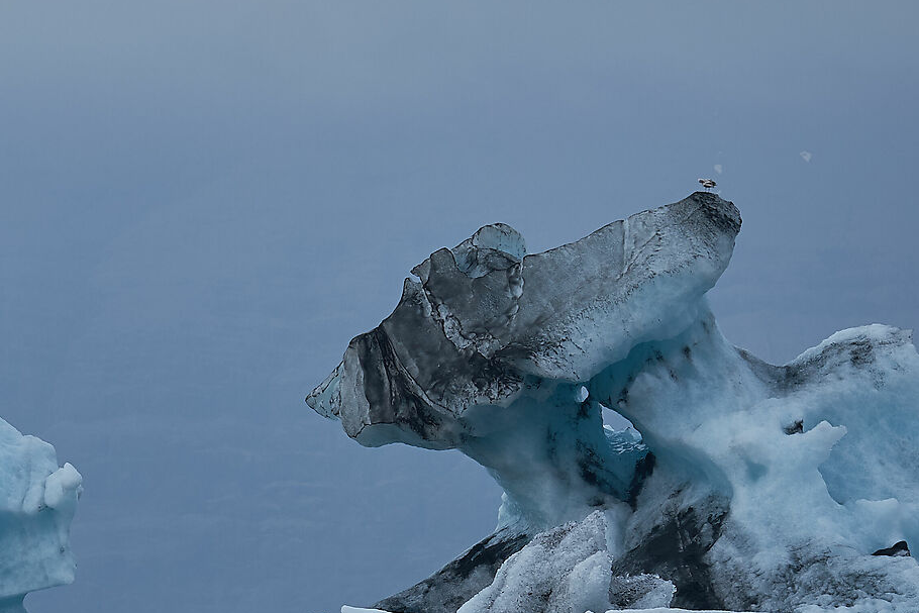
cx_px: -121
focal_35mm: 414
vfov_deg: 3.3
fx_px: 10569
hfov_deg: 5.0
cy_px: 601
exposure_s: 1/680
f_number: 4.5
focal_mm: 104.9
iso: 100
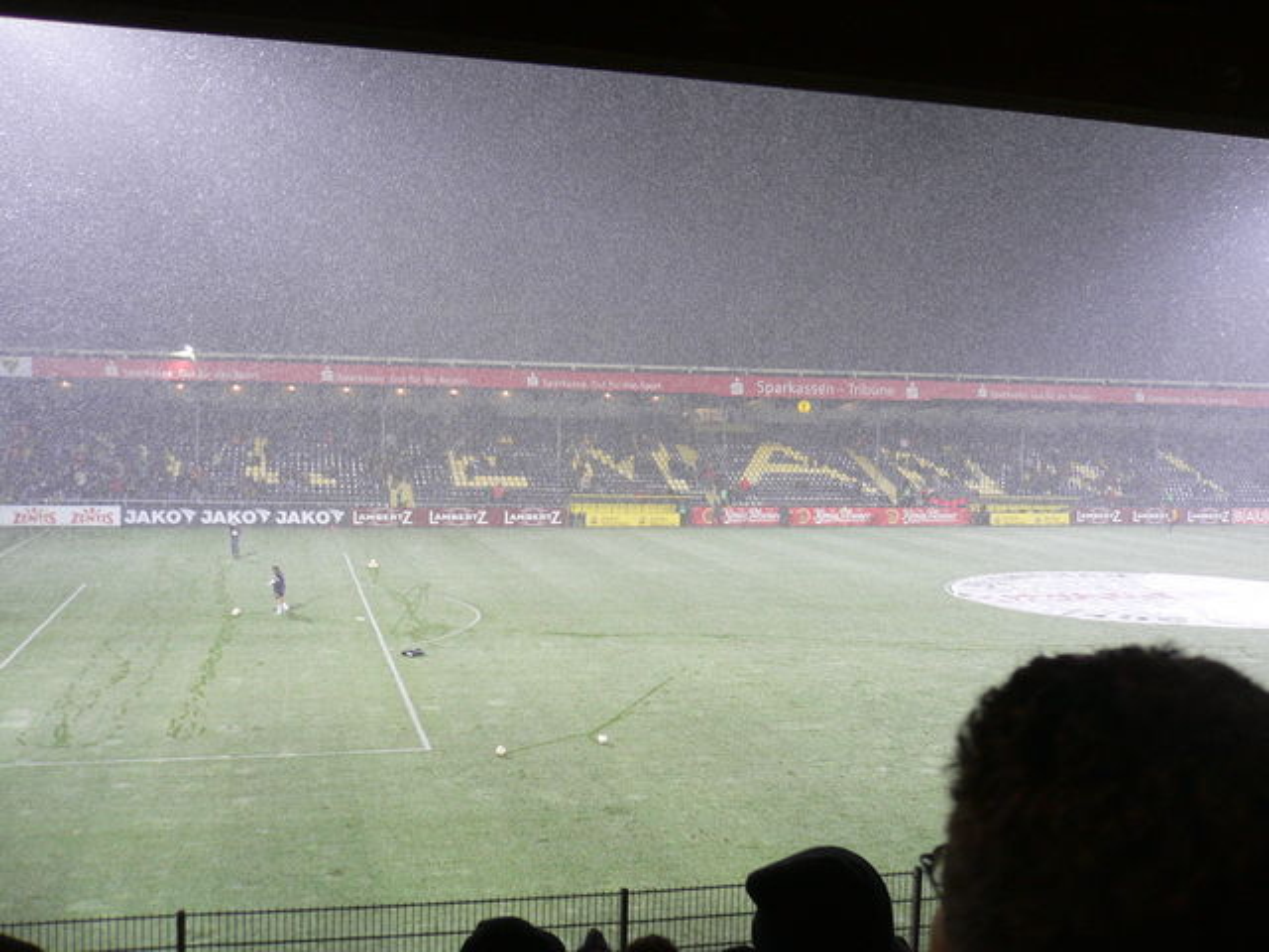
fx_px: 1283
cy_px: 476
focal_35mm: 35
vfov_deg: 40.7
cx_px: 634
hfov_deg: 52.6
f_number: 2.8
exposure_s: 1/15
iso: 100
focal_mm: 5.8
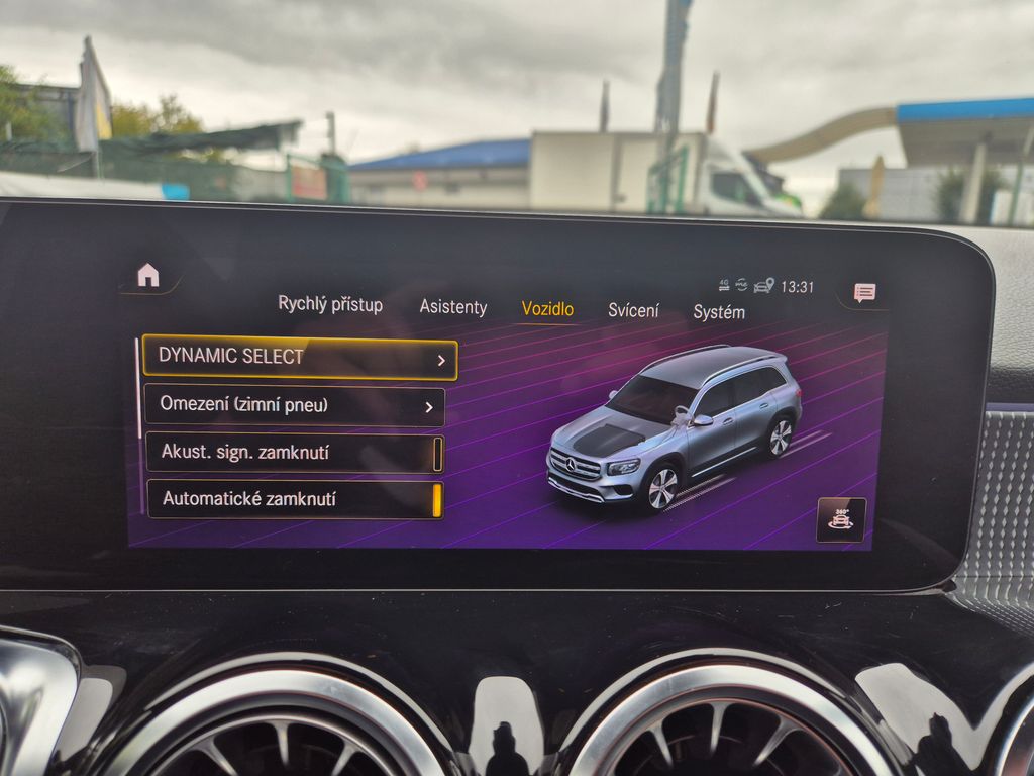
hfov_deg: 73.9
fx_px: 687
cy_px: 388
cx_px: 517
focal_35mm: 23
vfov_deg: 58.9
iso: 32
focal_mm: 5.4
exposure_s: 1/448
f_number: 1.8
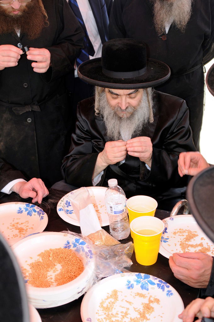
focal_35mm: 42
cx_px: 107
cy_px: 161
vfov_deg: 46.5
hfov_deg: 31.8
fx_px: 375
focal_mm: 28
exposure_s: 1/100
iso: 250
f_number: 3.5
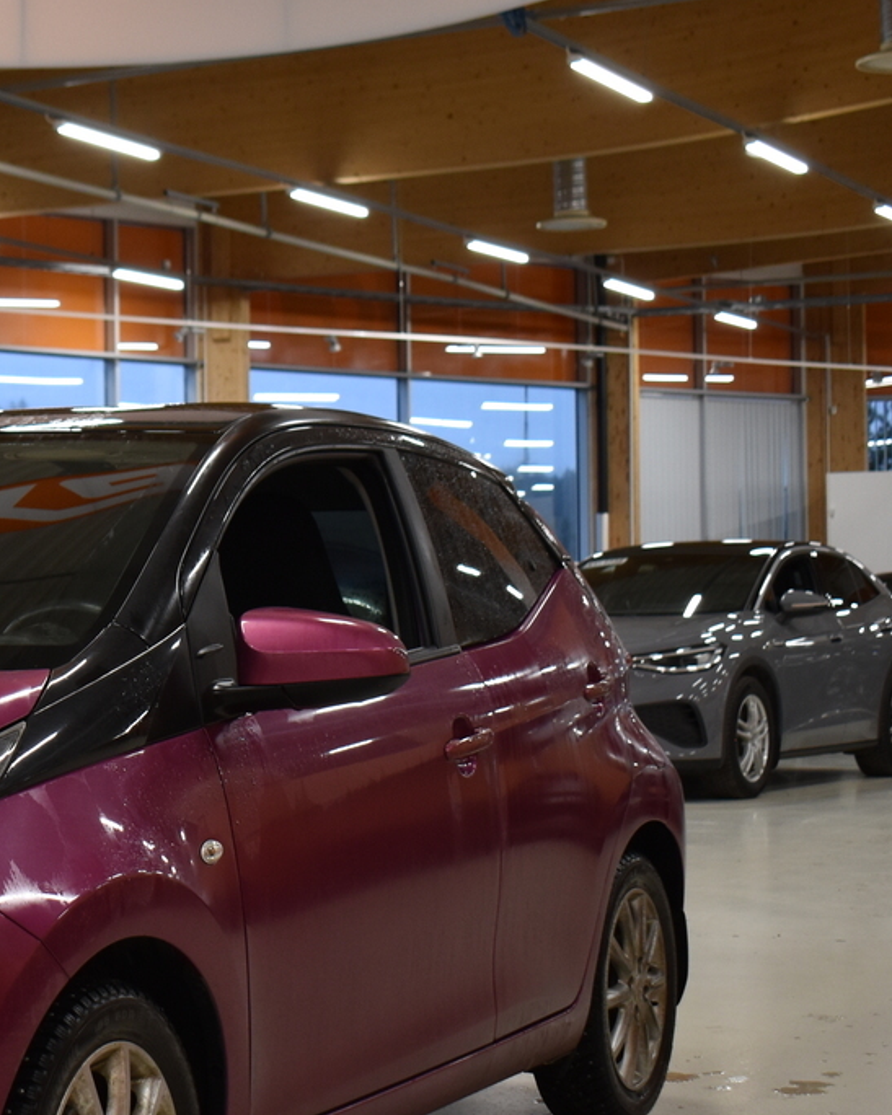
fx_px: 2641
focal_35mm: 80
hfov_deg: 18.3
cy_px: 676
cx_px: -160
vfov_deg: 23.8
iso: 400
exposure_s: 1/60
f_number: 4
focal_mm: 24
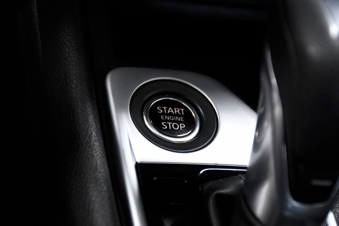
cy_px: 113
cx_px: 170
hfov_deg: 19.5
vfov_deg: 13.0
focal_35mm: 105
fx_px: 989
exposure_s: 1/160
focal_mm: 70
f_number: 5
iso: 2500
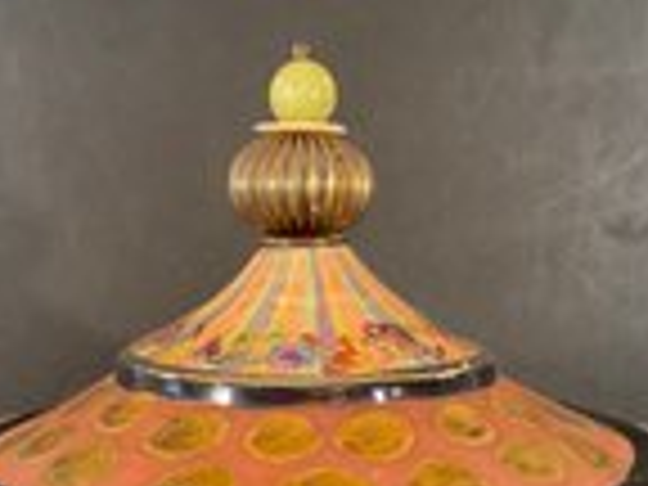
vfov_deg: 20.5
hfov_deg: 28.1
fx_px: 1292
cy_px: 502
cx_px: 286
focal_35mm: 69
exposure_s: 1/40
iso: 250
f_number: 1.8
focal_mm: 3
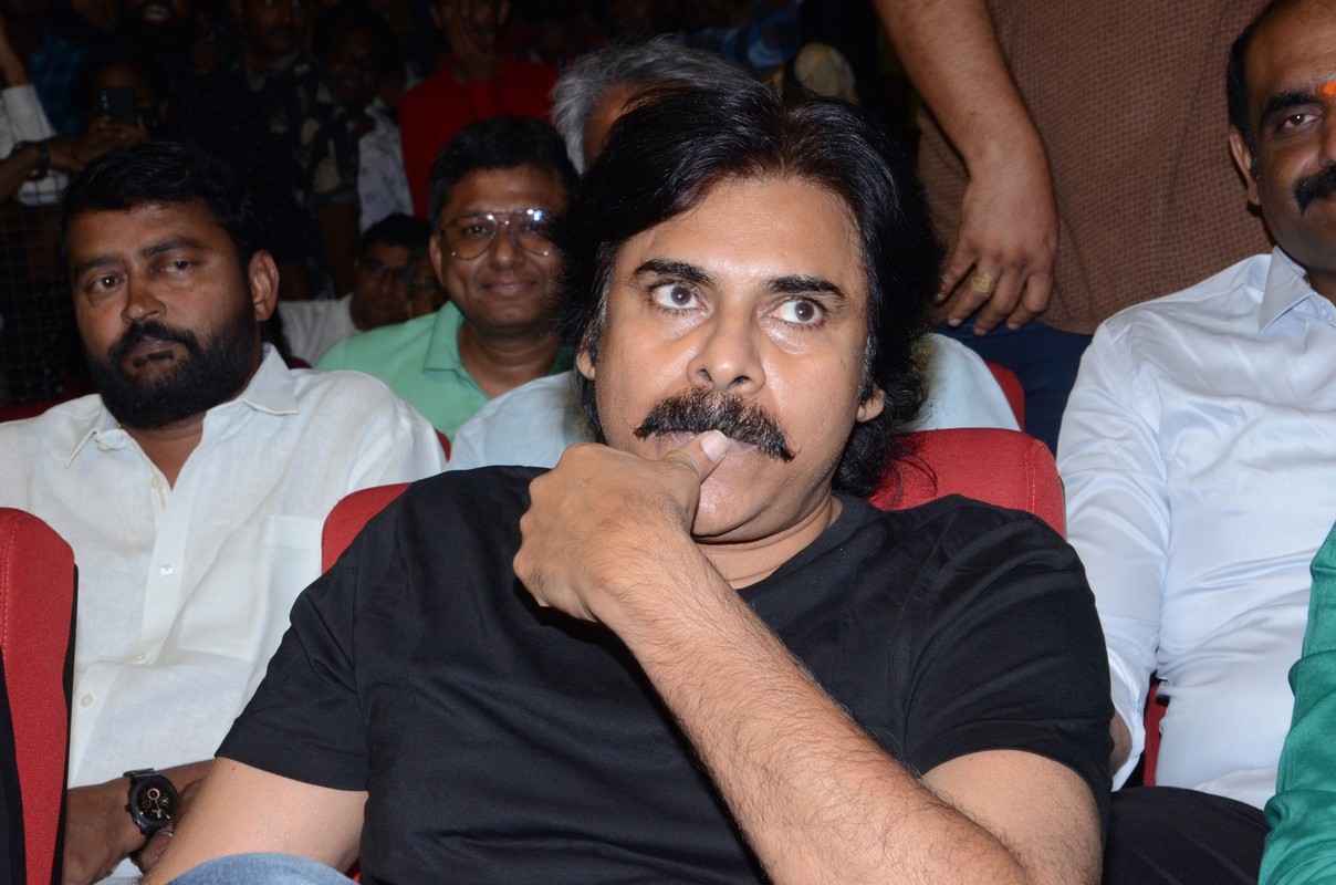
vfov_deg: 14.6
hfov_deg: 22.0
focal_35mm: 93
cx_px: 668
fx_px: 3444
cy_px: 442
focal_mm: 62
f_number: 13
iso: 1250
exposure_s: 1/125
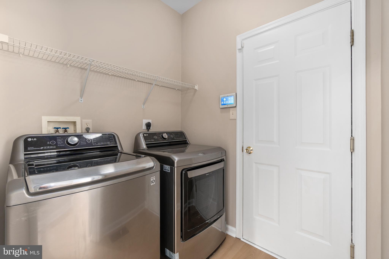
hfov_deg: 100.4
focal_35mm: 15
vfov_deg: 77.3
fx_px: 162
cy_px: 130
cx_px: 194
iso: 100
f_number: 9
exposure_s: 5
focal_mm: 10
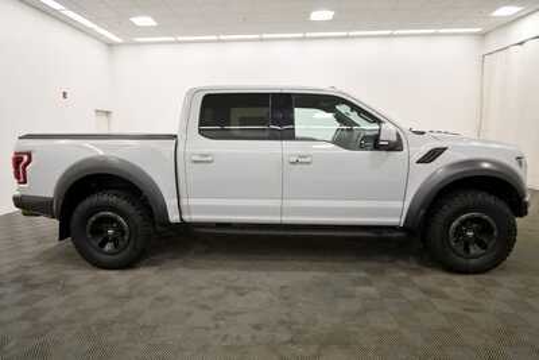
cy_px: 180
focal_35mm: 19
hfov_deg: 86.9
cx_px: 270
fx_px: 285
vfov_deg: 64.6
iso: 800
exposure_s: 1/160
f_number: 5
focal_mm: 13
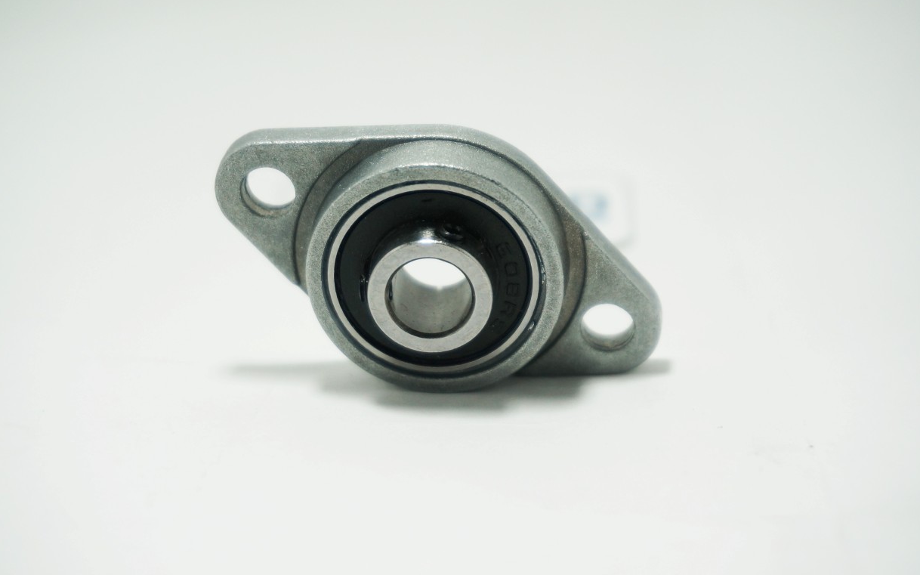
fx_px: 1930
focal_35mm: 77
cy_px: 279
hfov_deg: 26.8
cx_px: 462
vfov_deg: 16.9
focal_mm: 50
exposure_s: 1/125
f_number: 5.6
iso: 400
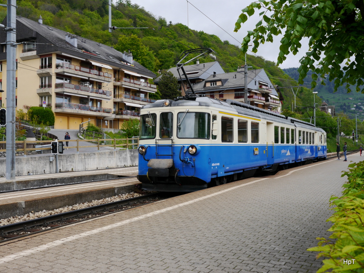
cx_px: 182
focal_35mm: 40
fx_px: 421
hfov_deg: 46.8
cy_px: 136
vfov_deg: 36.0
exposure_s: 1/250
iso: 160
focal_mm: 20
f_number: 7.1
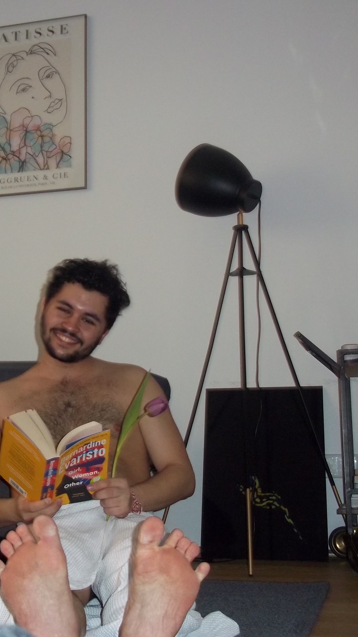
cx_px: 68
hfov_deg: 22.3
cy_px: 322
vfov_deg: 39.2
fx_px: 894
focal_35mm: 53
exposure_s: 1/30
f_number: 3.1
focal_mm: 6.5
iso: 160
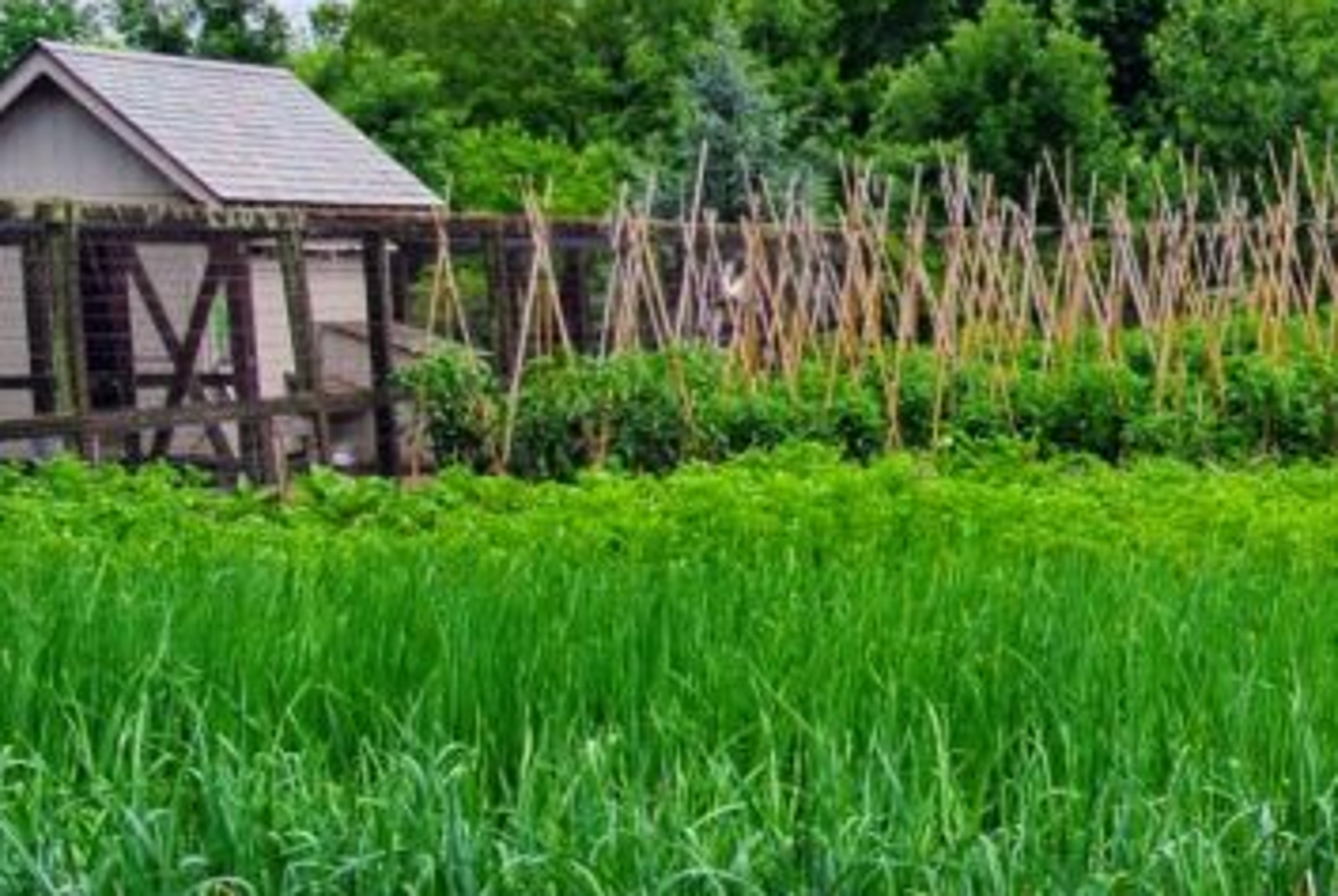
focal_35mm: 80
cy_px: 836
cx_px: 1731
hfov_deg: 22.7
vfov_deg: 16.8
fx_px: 2977
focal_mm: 10
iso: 100
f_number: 4
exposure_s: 1/320
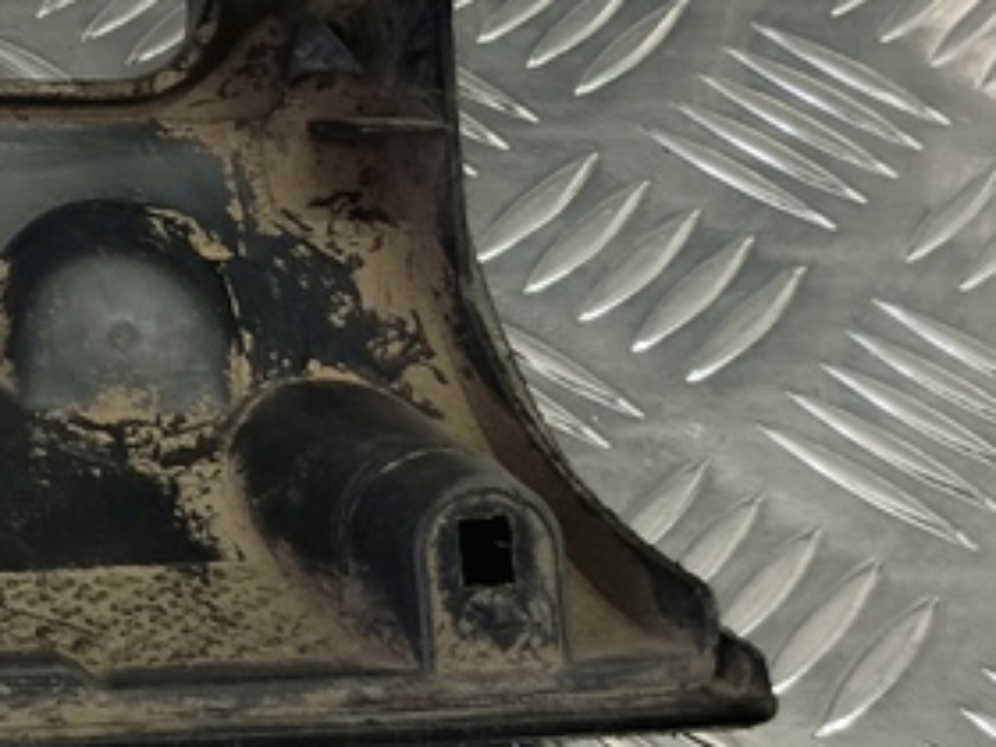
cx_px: -502
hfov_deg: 20.1
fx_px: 2417
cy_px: 164
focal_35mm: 84
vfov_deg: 17.4
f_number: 1.6
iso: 112
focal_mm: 4.11
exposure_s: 1/33.3
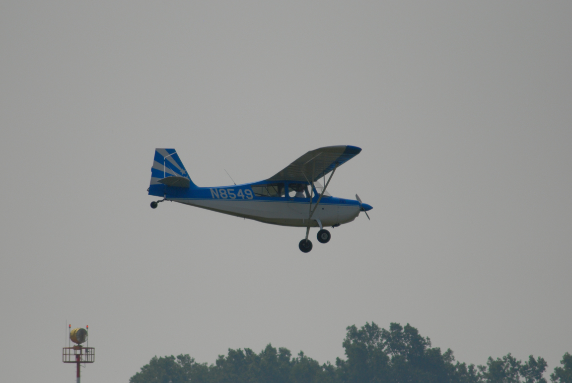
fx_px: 7953
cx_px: 265
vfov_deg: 2.8
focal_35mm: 500
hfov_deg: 4.1
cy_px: 193
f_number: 5.6
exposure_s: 1/3200
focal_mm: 300
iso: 250
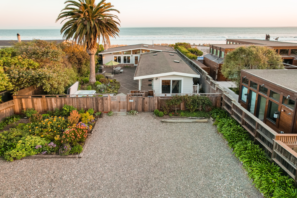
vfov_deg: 57.2
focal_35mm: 22
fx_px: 181
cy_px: 99
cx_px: 148
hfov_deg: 78.6
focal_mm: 8.38
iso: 100
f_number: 2.8
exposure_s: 1/125
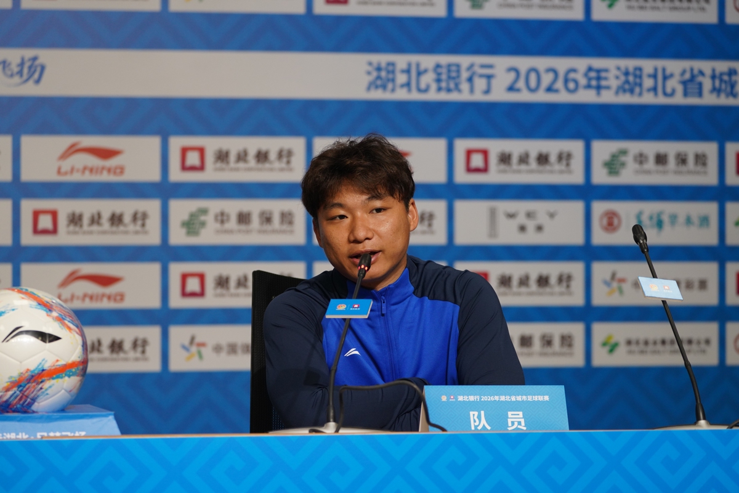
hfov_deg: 14.8
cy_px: 246
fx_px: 2853
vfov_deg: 9.9
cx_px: 370
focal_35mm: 139
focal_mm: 139
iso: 1250
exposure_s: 1/250
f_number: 5
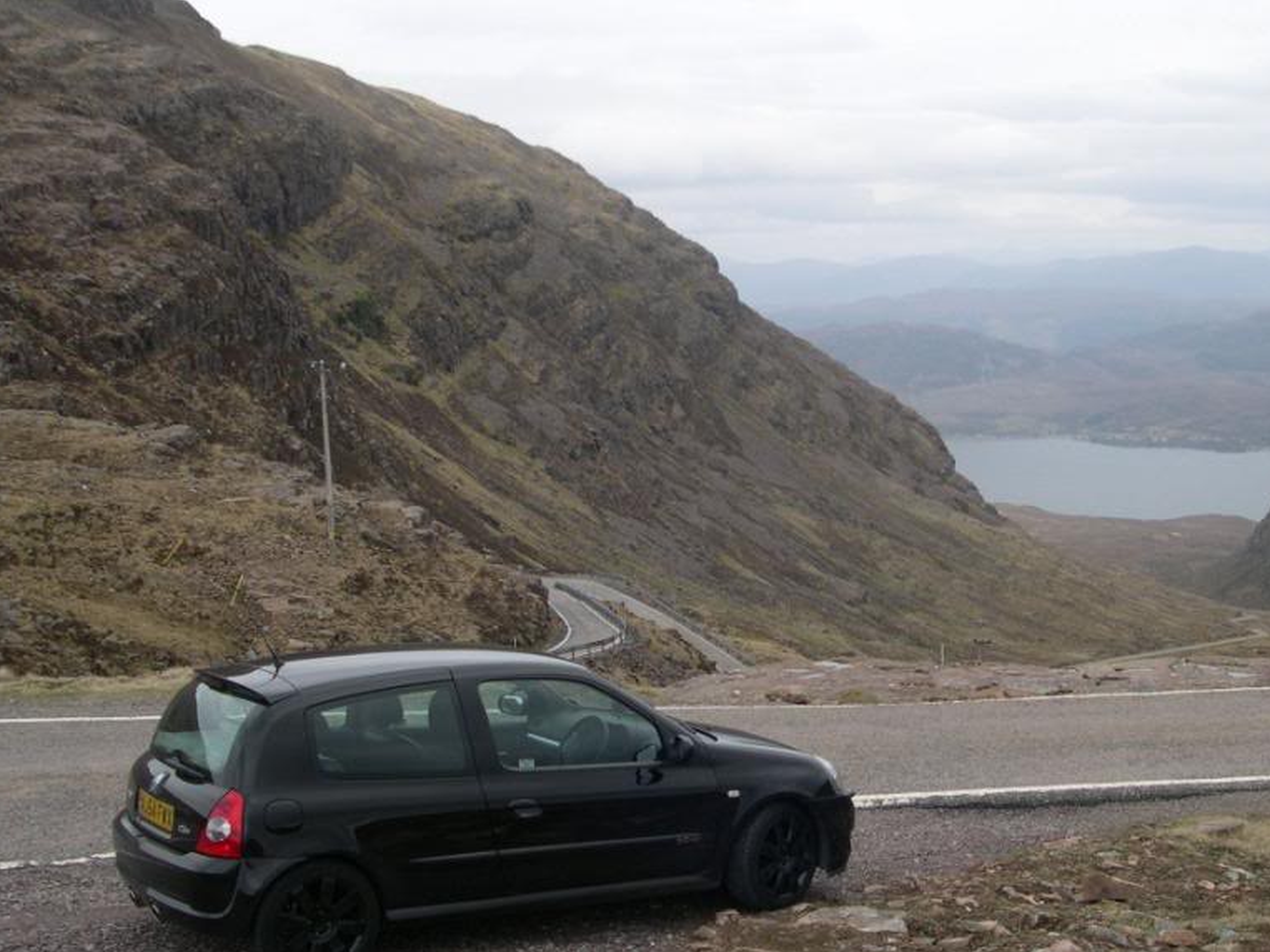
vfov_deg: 28.5
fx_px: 1871
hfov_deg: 37.1
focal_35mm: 51
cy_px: 519
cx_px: 836
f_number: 7.6
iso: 100
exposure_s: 1/105
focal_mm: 8
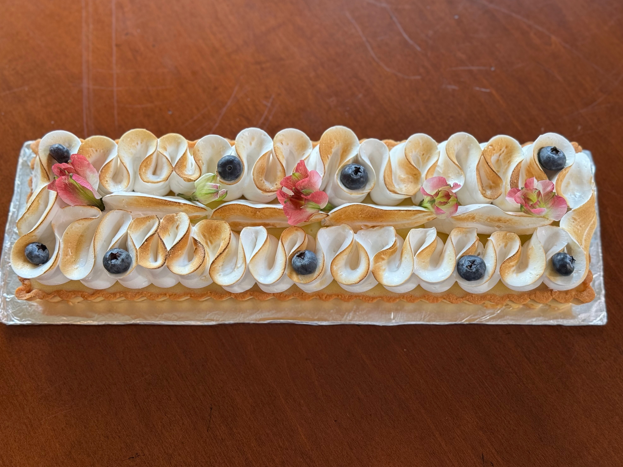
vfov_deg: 29.7
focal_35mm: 49
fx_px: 882
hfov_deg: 38.9
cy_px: 230
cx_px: 313
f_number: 1.78
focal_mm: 6.76
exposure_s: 1/82
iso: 100
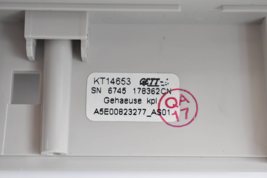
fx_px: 612
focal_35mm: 82
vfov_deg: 16.6
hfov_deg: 24.6
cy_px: 89
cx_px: 134
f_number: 5.6
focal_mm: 55
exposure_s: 1/100
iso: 1600
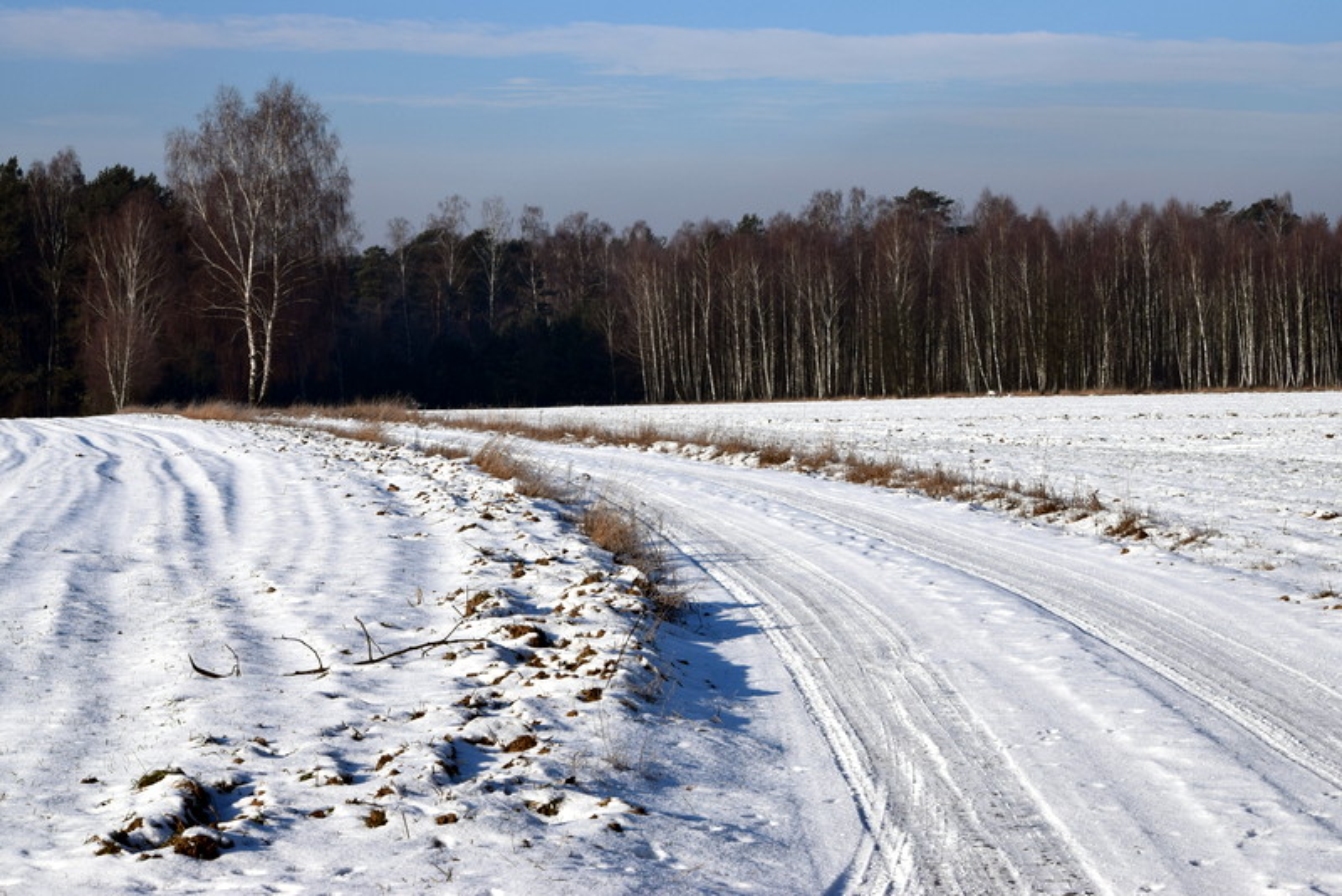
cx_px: 671
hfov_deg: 24.6
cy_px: 448
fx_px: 3076
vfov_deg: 16.6
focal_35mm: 82
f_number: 11
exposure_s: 1/500
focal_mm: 55
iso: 200
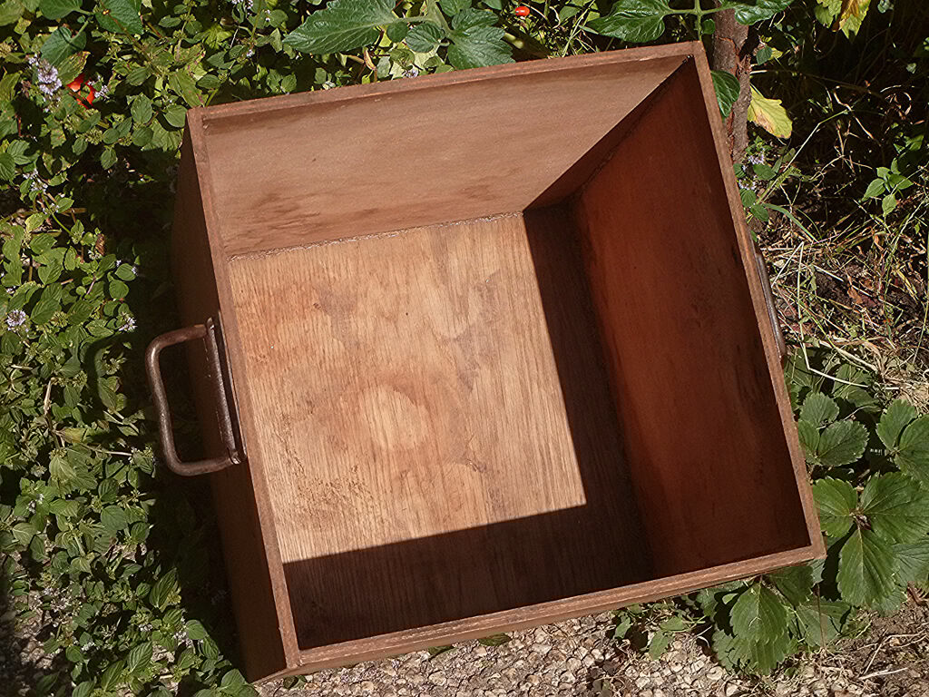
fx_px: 1771
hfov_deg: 29.4
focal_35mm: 66
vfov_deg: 22.3
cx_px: 464
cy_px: 348
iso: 200
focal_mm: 11.7
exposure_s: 1/1300
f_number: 4.2
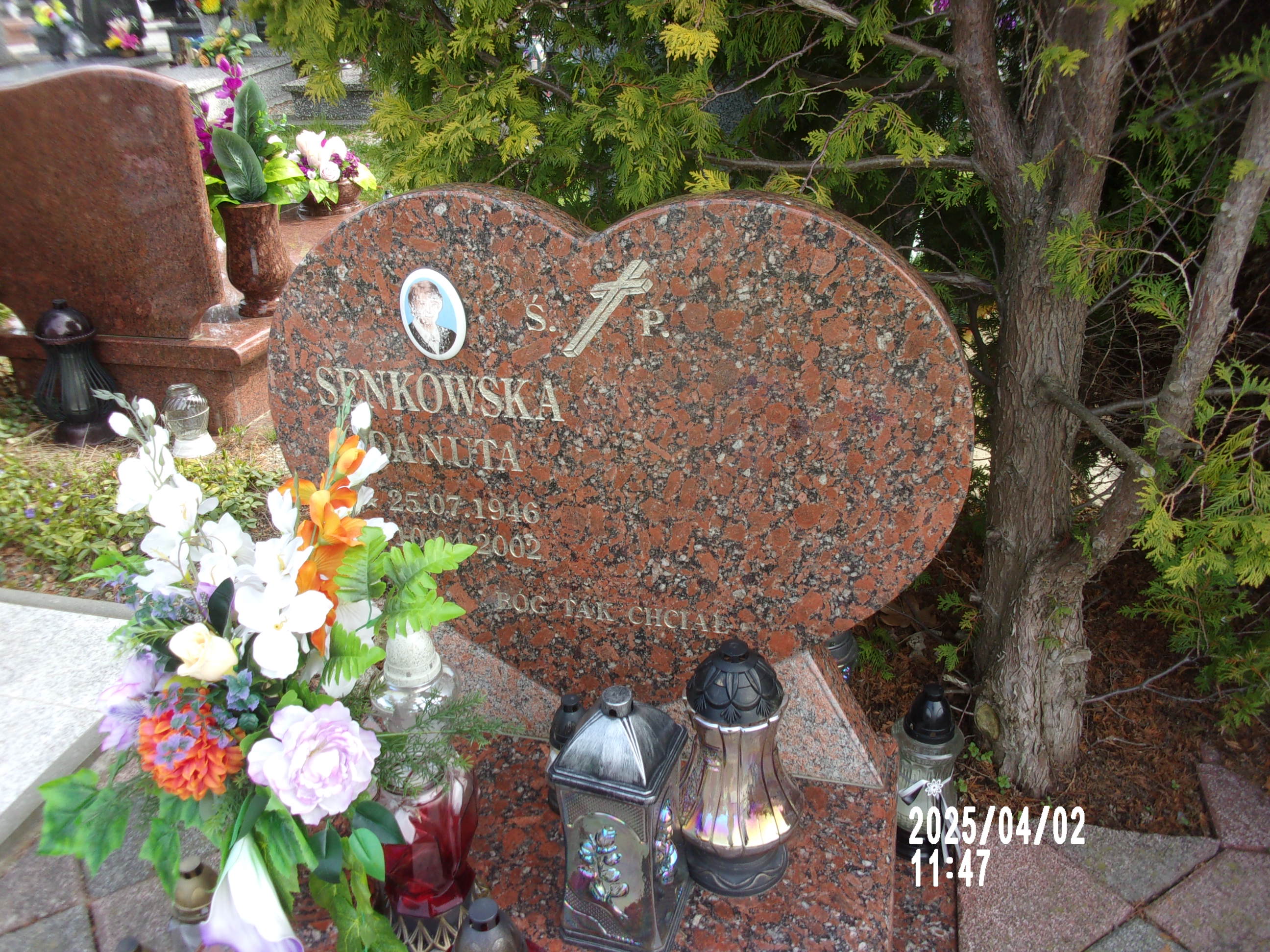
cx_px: 635
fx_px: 1027
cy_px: 476
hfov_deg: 63.4
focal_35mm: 28
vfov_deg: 49.7
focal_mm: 5.1
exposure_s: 1/120
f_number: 3.9
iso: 80
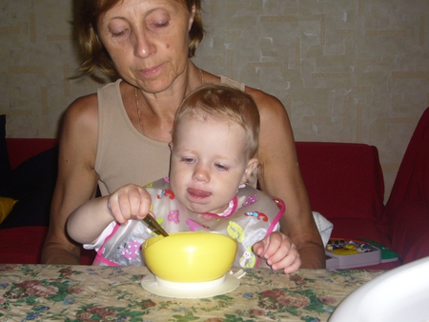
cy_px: 161
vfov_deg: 25.3
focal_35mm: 58
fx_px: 719
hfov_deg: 33.2
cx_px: 214
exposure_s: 1/30
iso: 100
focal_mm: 9.6
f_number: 4
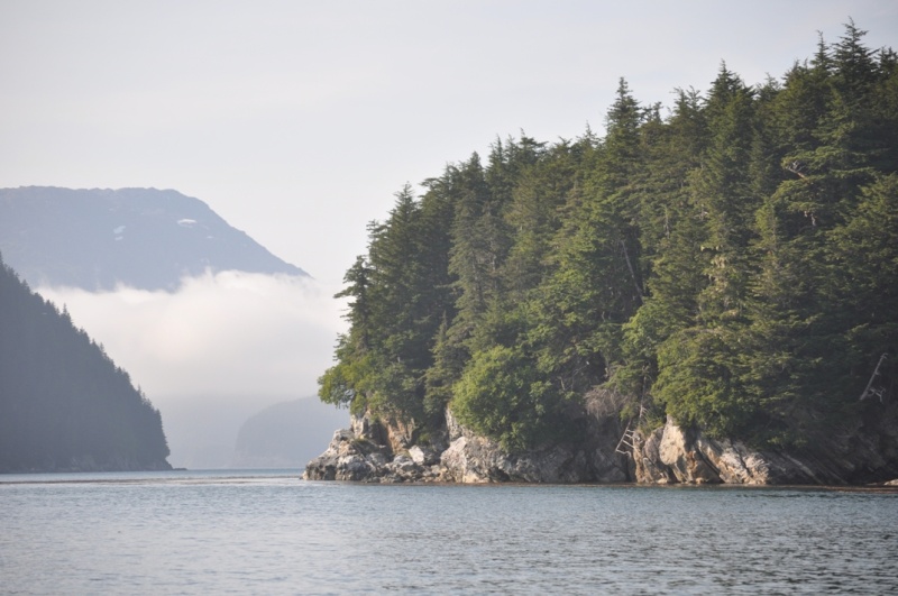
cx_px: 449
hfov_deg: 14.0
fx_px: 3662
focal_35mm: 147
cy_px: 298
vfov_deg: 9.3
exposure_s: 1/800
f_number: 4.5
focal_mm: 98
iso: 200
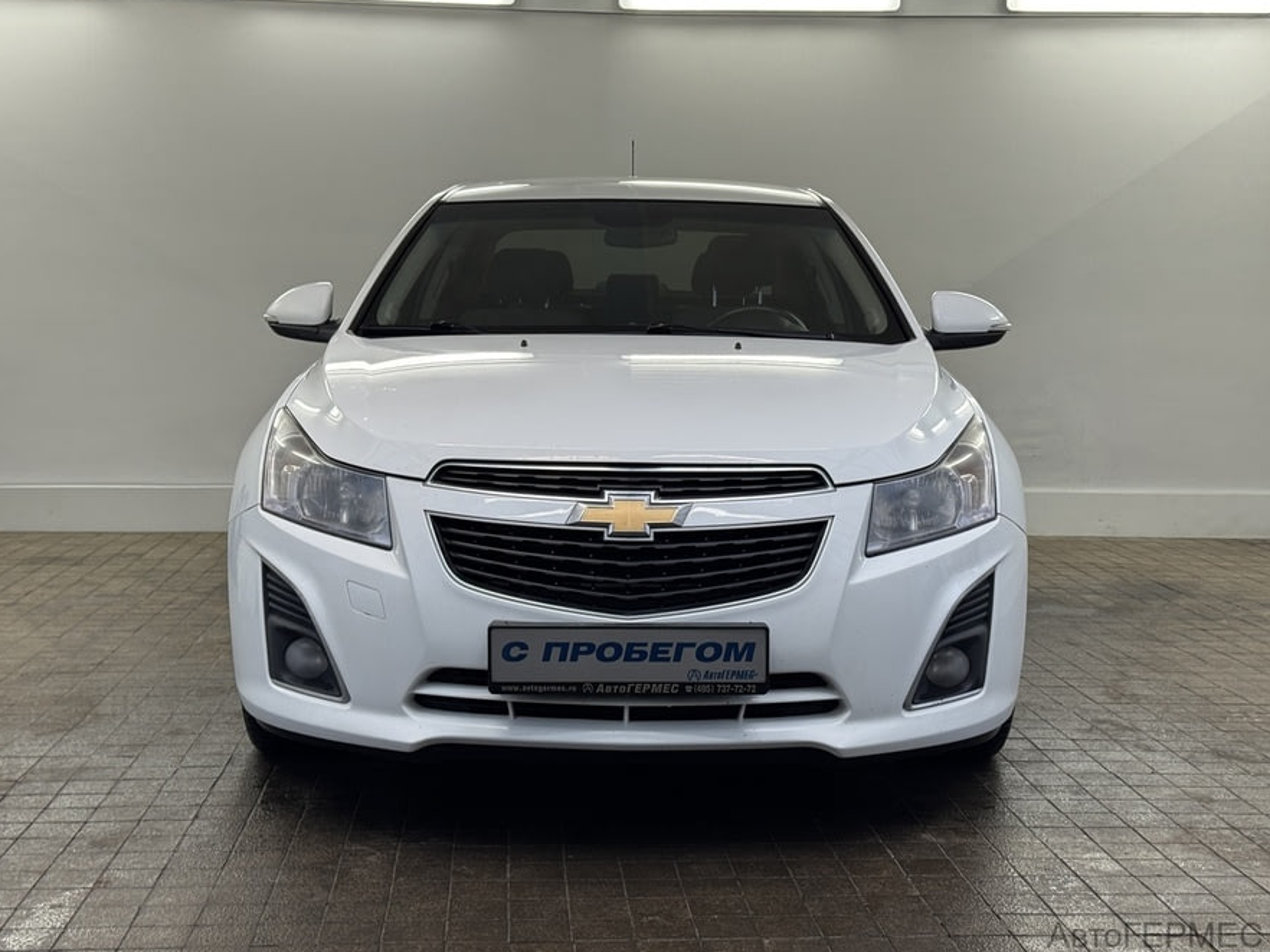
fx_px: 1797
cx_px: 629
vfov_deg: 29.7
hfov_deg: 38.9
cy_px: 477
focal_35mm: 49
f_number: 1.78
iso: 50
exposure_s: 1/153
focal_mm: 6.76
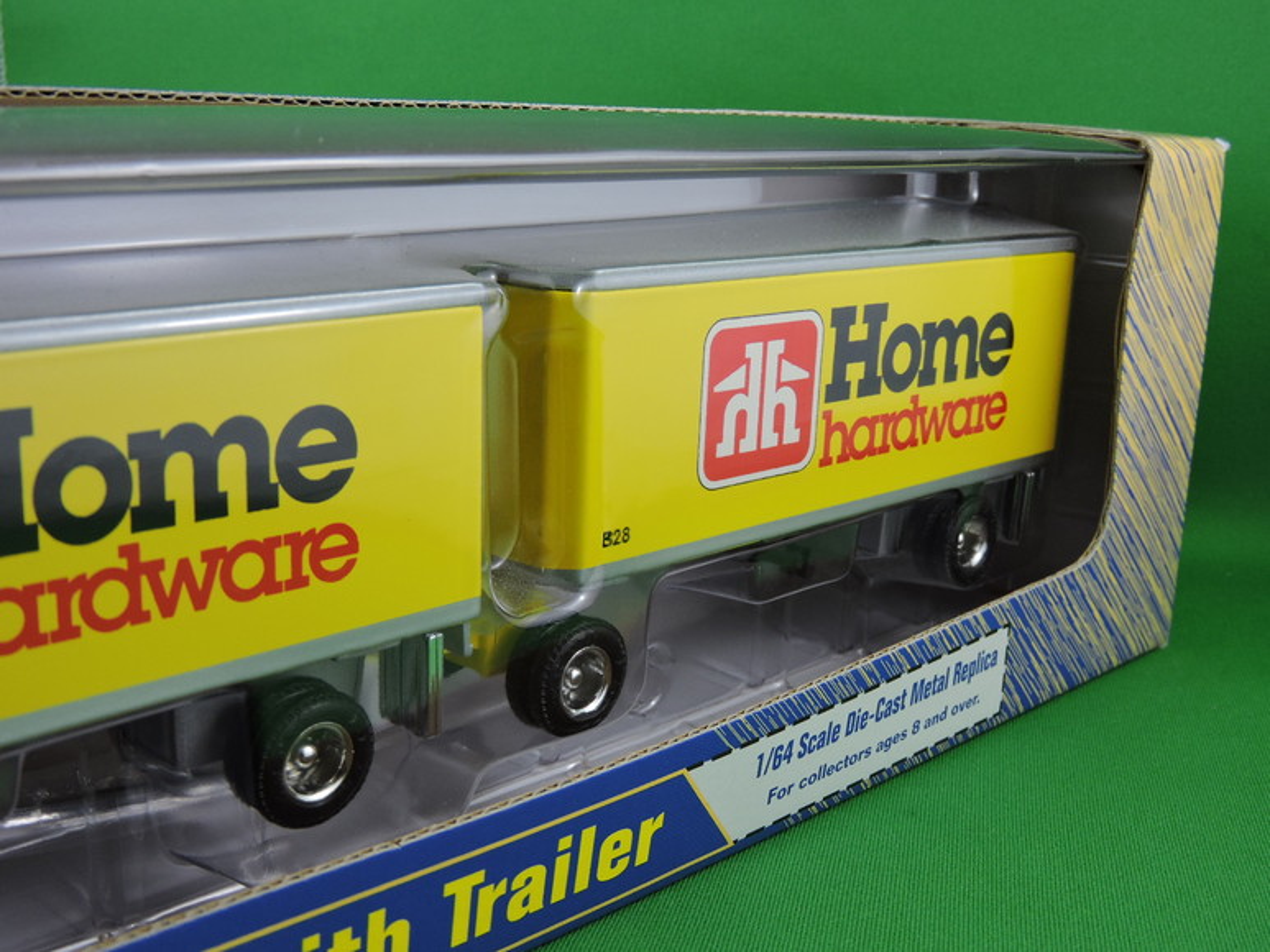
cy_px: 476
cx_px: 635
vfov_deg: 32.2
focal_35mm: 45
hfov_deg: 42.1
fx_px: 1651
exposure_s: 1/40
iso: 100
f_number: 4
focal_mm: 8.1
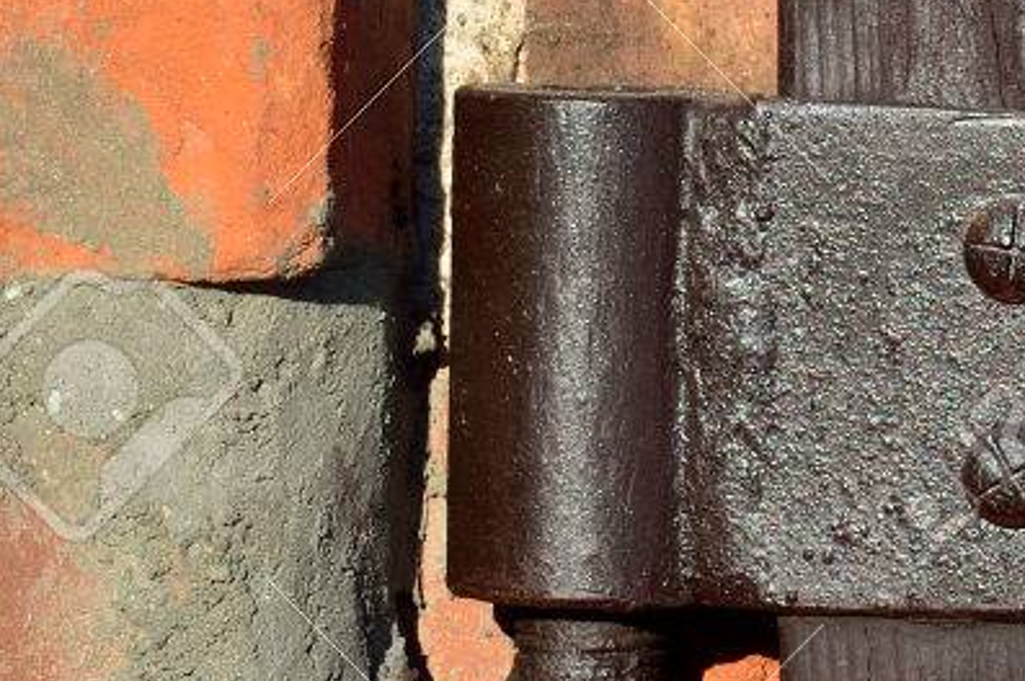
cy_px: 299
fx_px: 9786
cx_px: 1508
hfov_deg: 5.9
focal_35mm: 344
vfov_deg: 4.0
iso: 100
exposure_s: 1/80
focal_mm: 70
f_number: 14
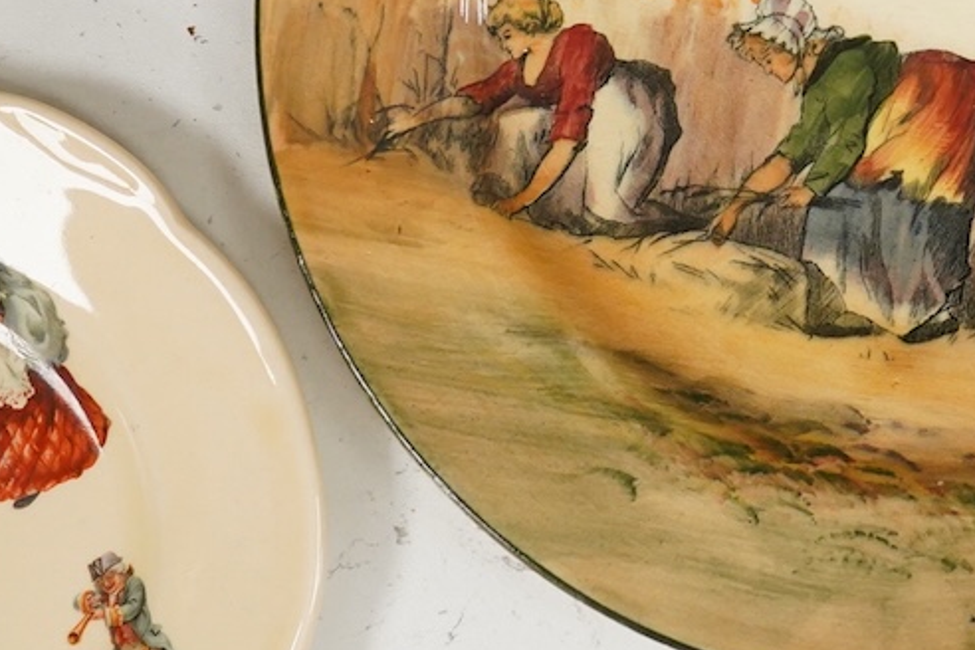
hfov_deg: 19.3
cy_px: 22
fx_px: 2789
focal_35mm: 103
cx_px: 962
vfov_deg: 13.1
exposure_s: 1/160
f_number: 10
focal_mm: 30
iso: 2500
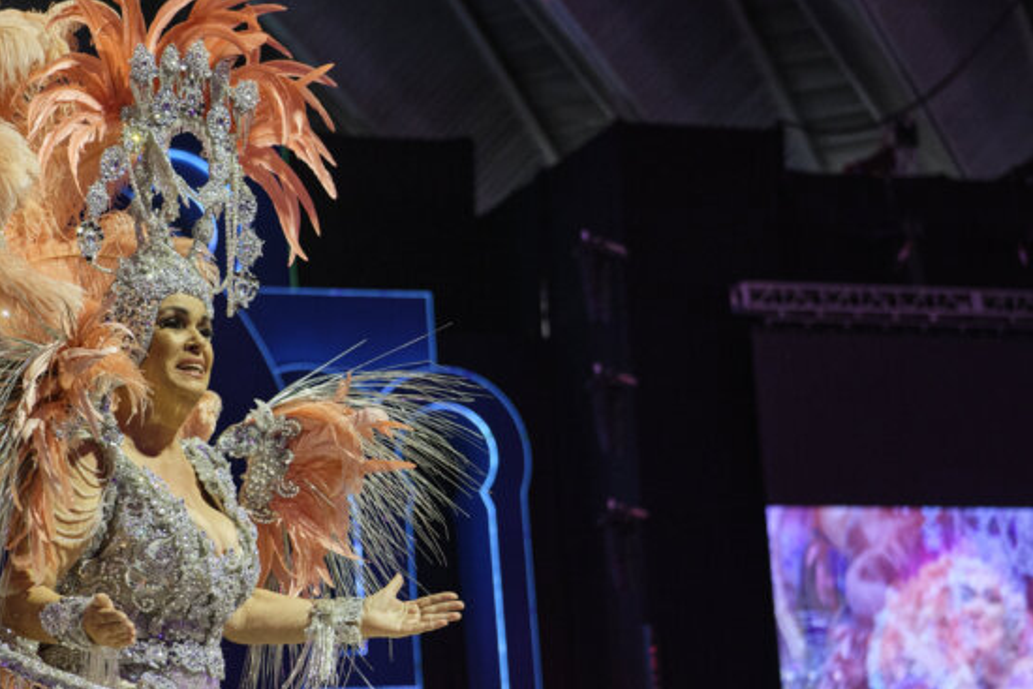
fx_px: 3128
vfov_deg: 12.6
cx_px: 447
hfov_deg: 18.7
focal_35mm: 109
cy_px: 438
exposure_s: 1/200
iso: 1250
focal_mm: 50
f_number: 2.8
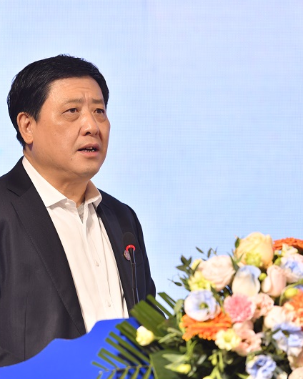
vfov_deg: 7.6
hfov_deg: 6.1
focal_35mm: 255
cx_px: 58
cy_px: 190
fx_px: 2858
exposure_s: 1/200
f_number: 3.5
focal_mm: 180
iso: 800
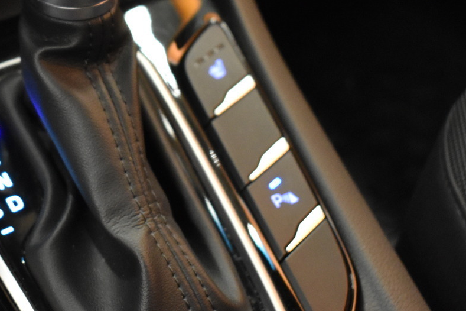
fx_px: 997
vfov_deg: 17.5
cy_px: 52
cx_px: 83
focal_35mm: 77
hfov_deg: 25.8
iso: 3200
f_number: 4
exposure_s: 1/40
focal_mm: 25
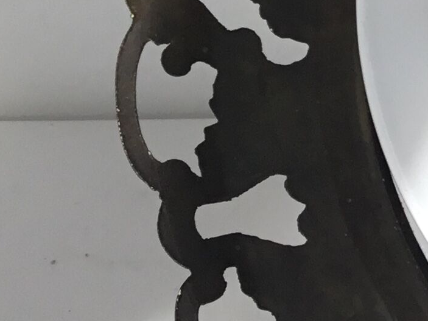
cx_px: 823
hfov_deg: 12.3
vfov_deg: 10.3
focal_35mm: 144
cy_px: 68
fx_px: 1780
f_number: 2.4
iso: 25
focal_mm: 3.3
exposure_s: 1/196
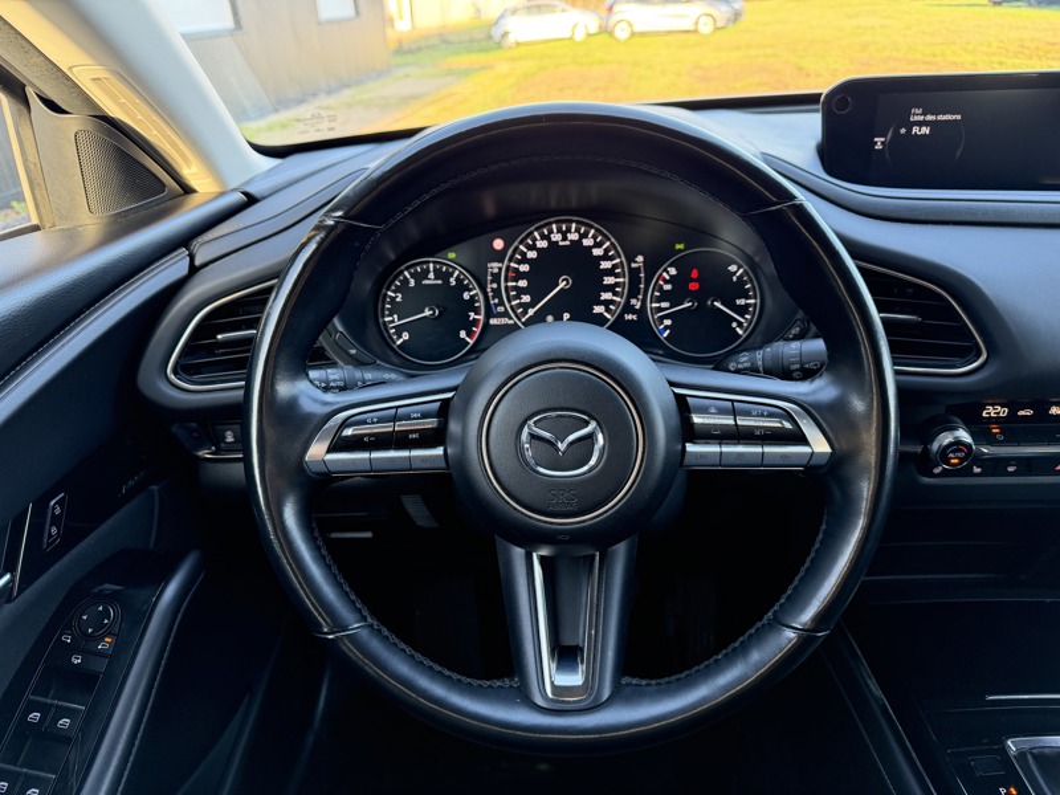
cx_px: 530
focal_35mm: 24
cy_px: 398
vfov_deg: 56.8
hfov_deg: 71.6
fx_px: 735
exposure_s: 1/68
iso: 200
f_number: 1.78
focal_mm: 6.76
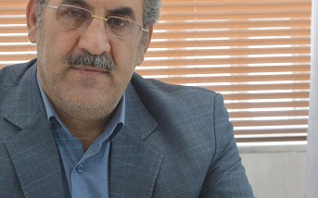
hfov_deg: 19.5
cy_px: 115
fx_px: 927
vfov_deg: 12.2
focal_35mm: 107
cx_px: 144
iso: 1800
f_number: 4.8
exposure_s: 1/60
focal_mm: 40
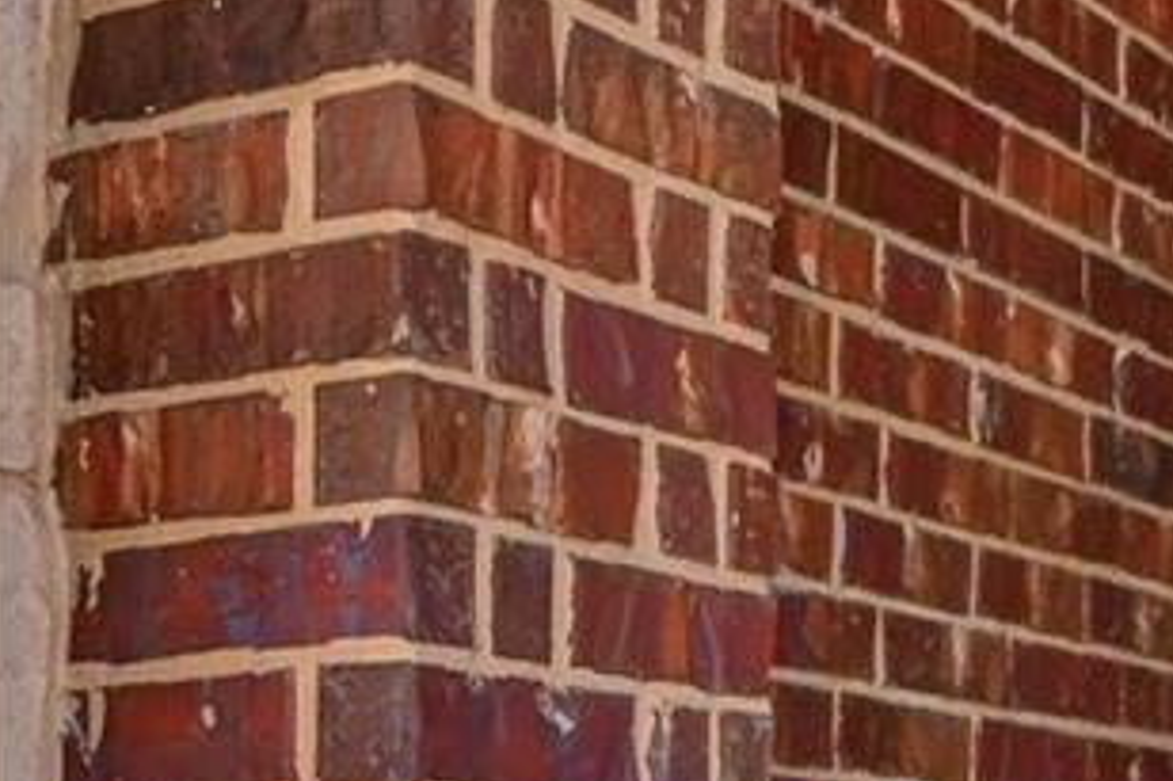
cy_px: 992
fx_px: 3029
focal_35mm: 93
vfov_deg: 14.1
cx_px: 411
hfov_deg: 21.9
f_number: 14
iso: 200
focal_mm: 14
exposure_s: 1/40
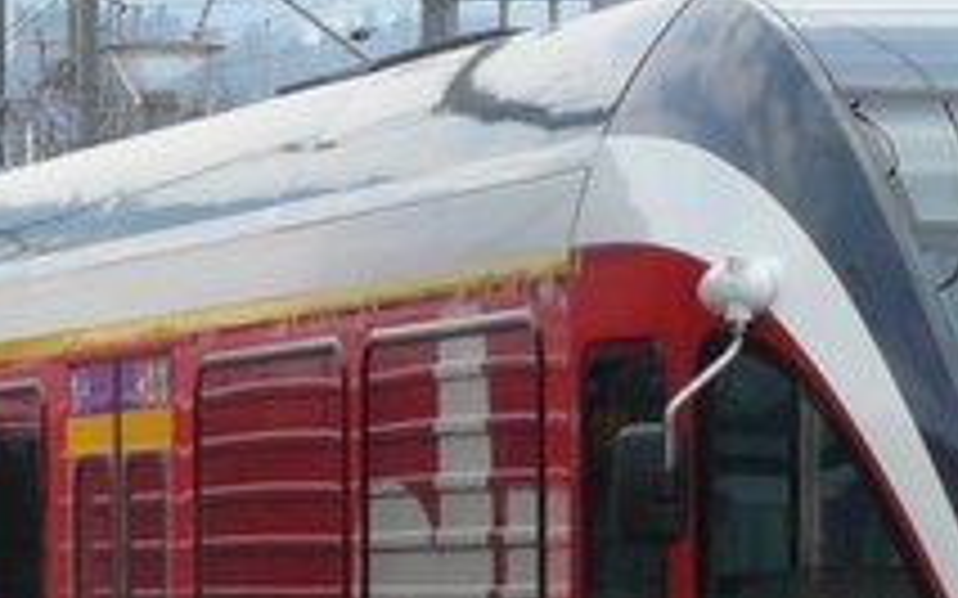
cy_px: 661
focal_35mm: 318
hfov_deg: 6.6
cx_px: 292
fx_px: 8300
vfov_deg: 4.1
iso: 100
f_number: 5.6
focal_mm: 10.5
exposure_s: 1/320
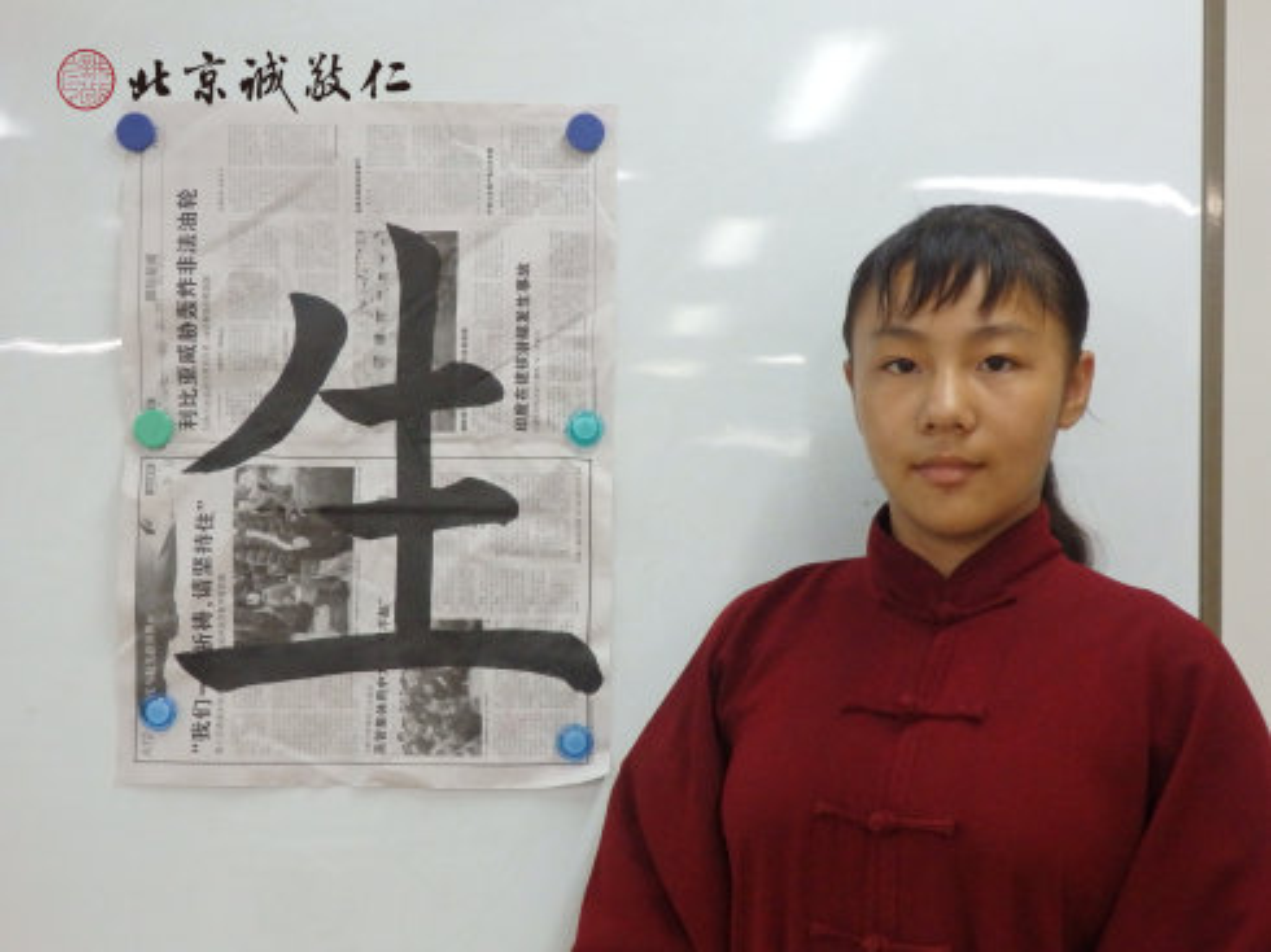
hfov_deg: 38.9
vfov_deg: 29.7
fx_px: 1798
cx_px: 636
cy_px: 476
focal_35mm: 49
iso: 800
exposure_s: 1/60
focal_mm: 8.9
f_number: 4
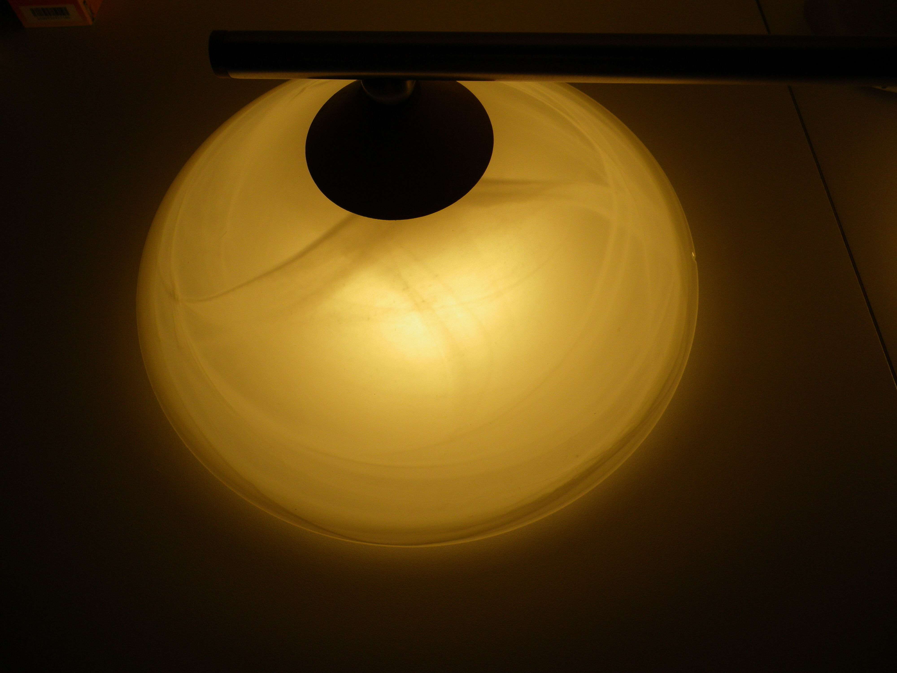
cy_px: 336
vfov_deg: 49.7
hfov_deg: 63.4
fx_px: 726
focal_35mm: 28
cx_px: 448
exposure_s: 1/640
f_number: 2.6
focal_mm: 4.9
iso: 64
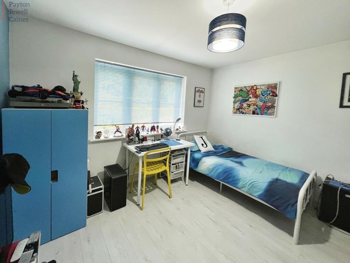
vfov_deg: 89.9
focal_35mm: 13
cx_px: 175
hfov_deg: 106.2
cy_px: 132
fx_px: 131
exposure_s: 1/100
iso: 160
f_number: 1.8
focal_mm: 1.57
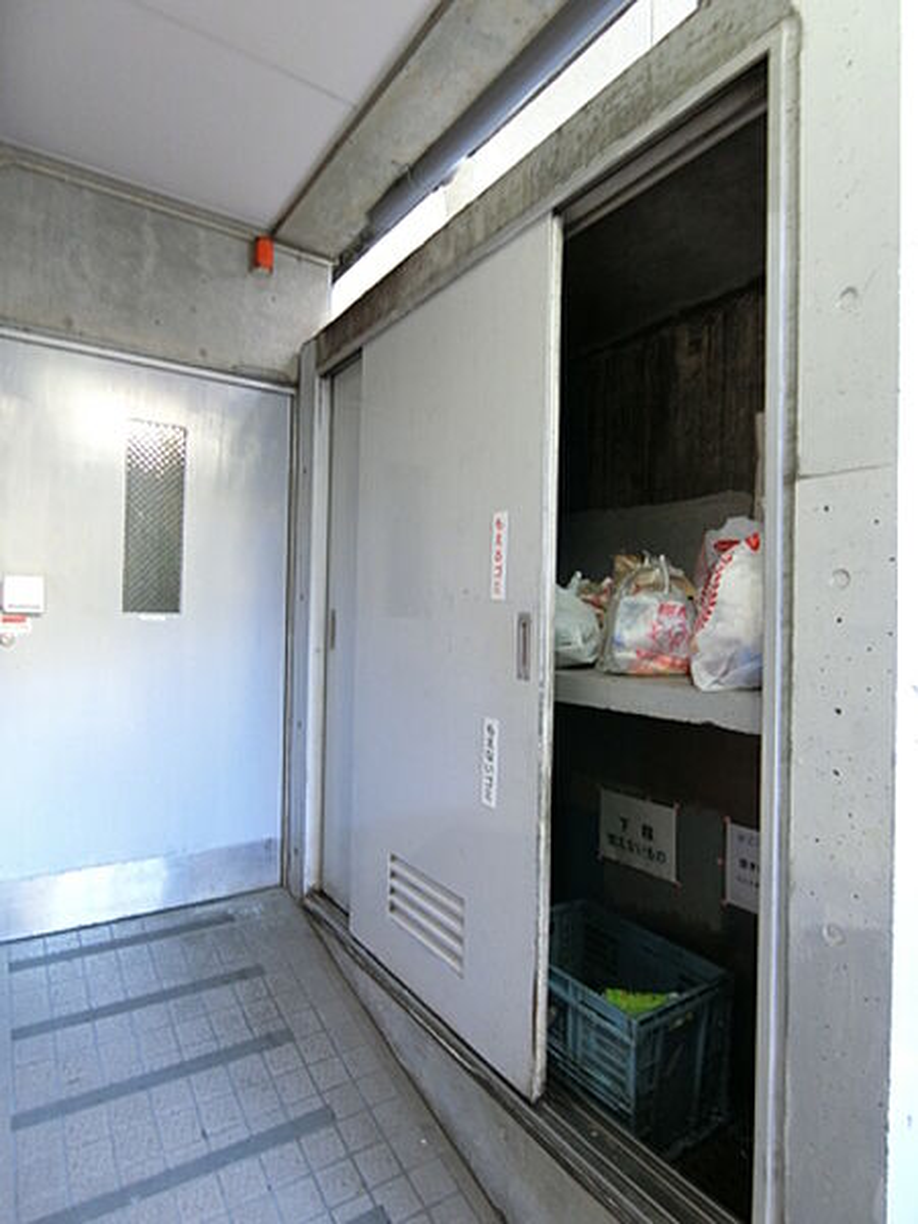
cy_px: 612
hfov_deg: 68.7
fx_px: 672
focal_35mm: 19
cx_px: 459
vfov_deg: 84.7
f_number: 2.7
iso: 400
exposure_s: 1/8
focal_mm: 4.06
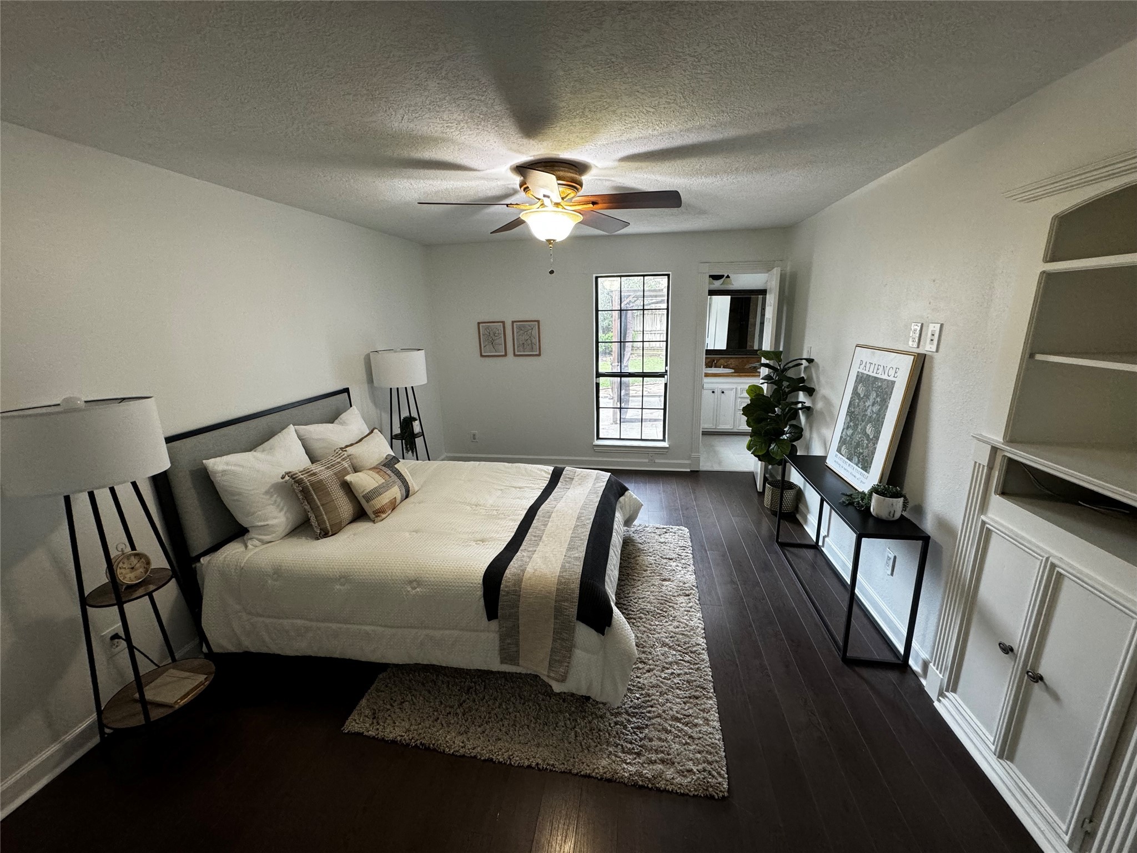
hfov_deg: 102.1
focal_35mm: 14
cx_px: 568
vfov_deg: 85.7
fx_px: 460
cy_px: 426
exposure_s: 1/60
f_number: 2.2
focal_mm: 2.22
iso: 250
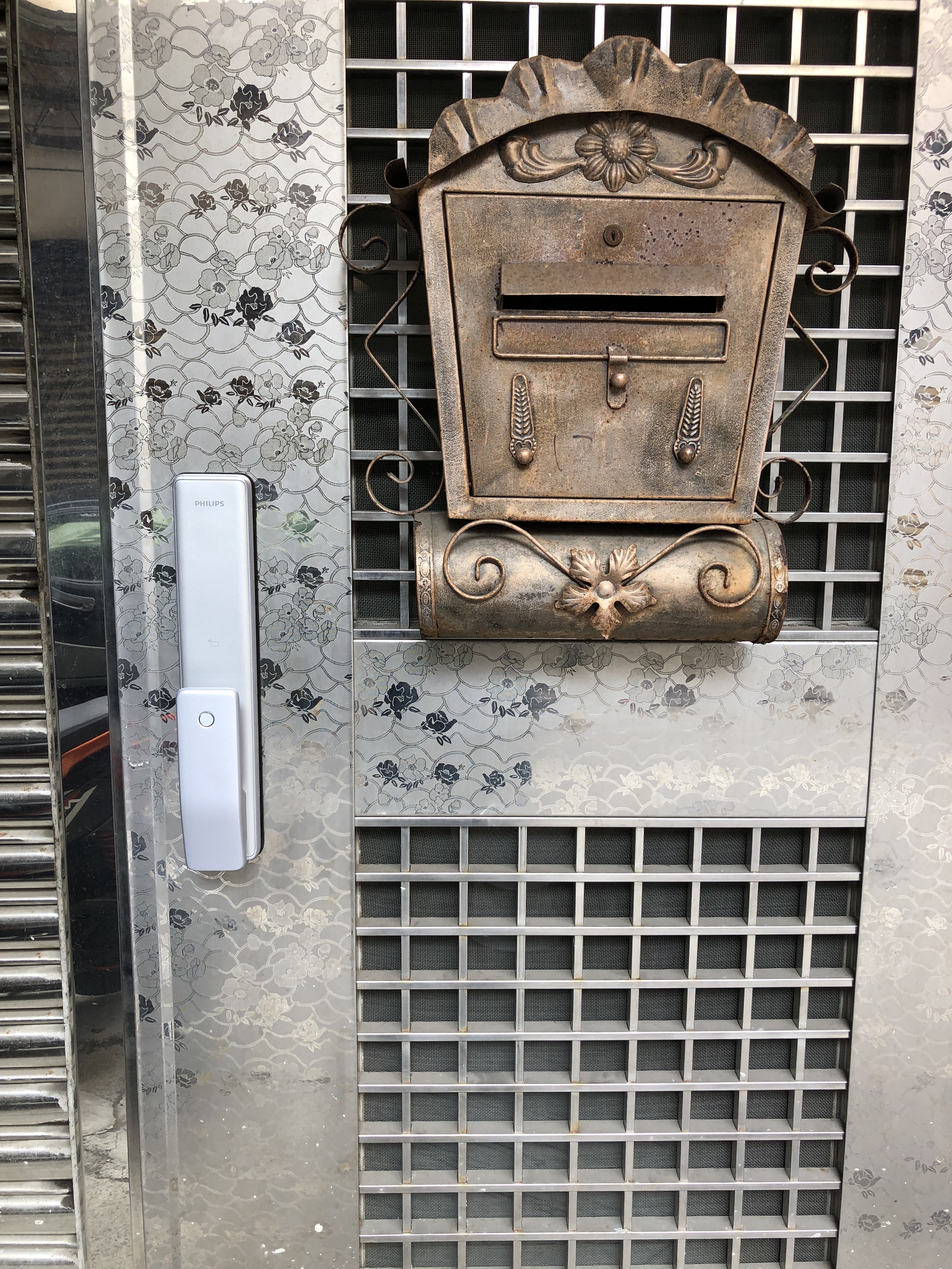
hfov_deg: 49.7
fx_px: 1027
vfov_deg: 63.4
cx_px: 476
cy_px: 634
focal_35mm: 28
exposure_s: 1/120
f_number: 1.8
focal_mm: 3.99
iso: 40
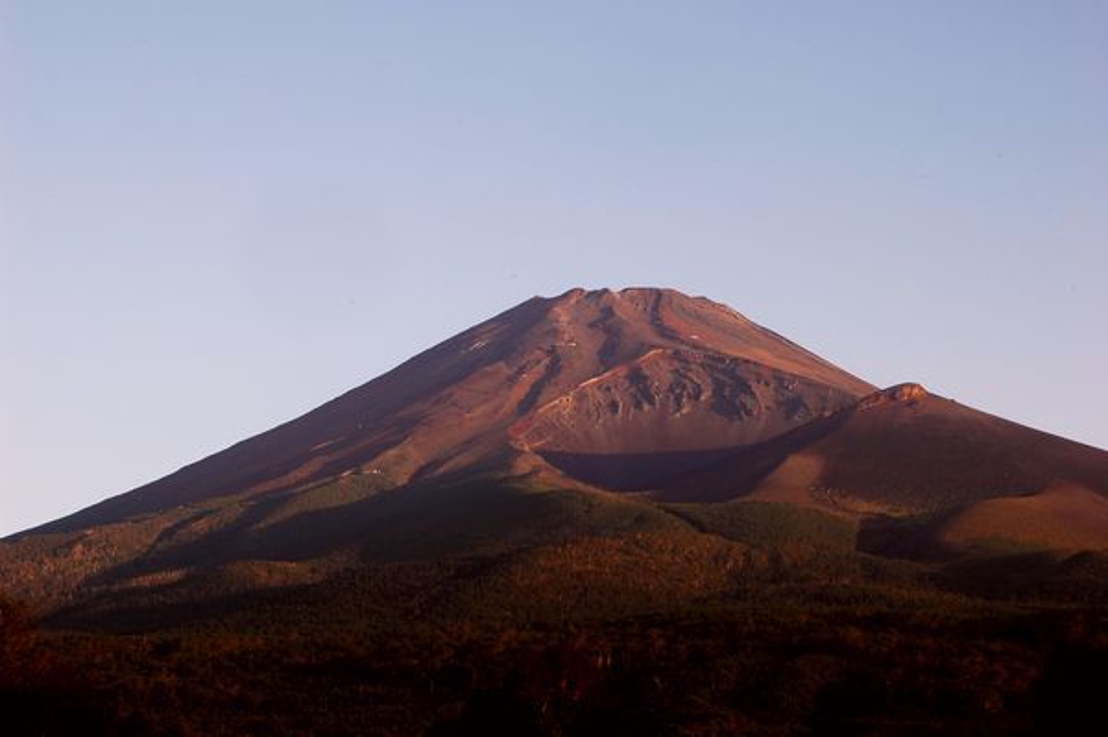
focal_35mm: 34
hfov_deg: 55.1
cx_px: 554
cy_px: 368
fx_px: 1061
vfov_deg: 38.3
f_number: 13
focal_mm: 23
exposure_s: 1/15
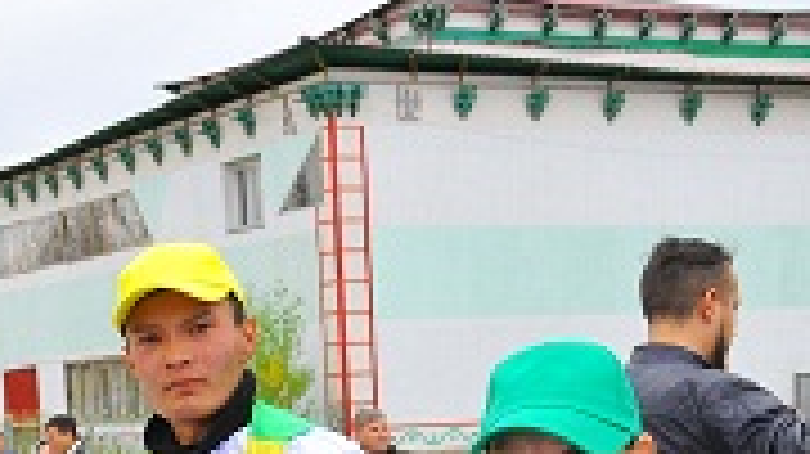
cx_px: 230
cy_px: 643
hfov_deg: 24.3
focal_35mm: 87
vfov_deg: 13.2
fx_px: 1867
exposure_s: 1/125
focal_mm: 20
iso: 400
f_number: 5.6
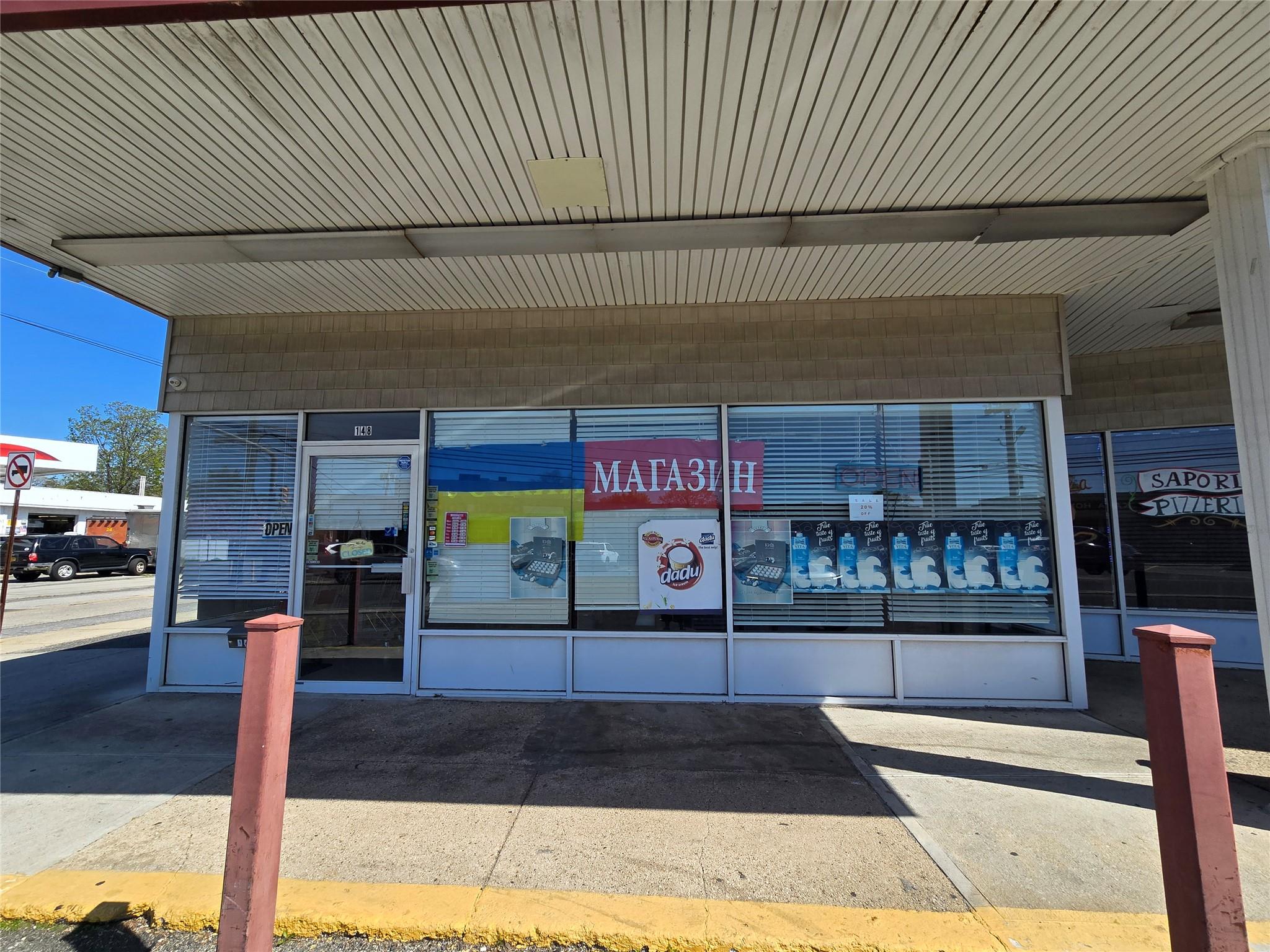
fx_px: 477
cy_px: 476
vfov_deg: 89.9
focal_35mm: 13
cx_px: 635
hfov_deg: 106.2
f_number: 2.2
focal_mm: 2.2
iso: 64
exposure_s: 1/2000
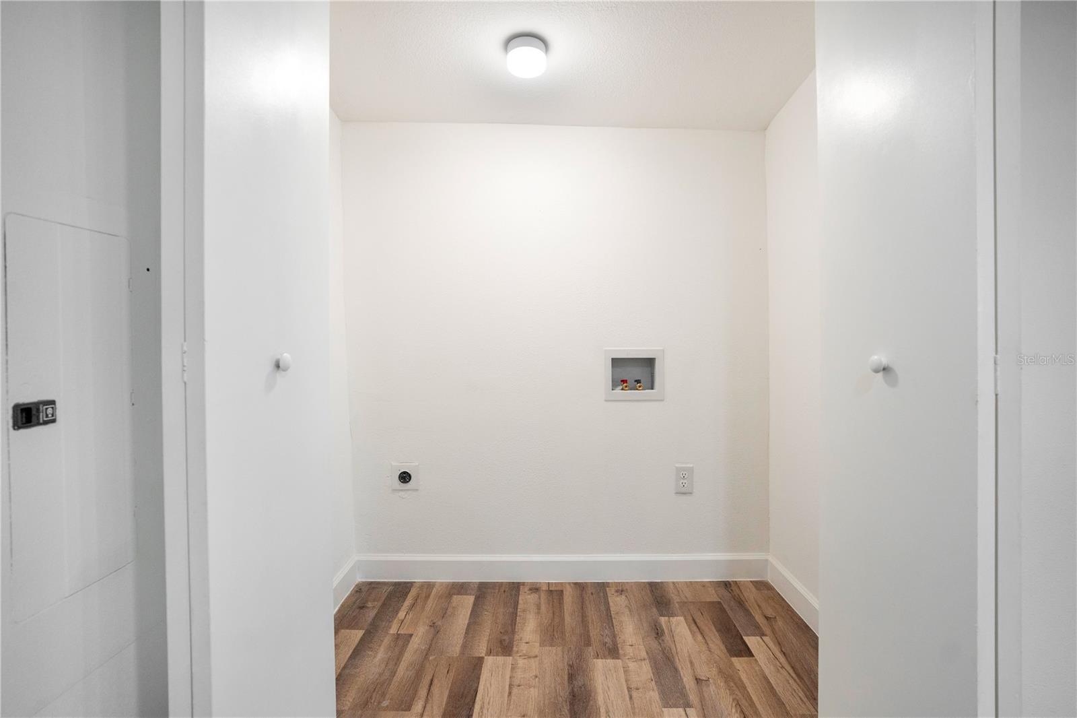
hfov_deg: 96.7
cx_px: 538
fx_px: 479
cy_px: 359
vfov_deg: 73.7
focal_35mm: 16
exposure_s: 1/160
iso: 1000
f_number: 4
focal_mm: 16
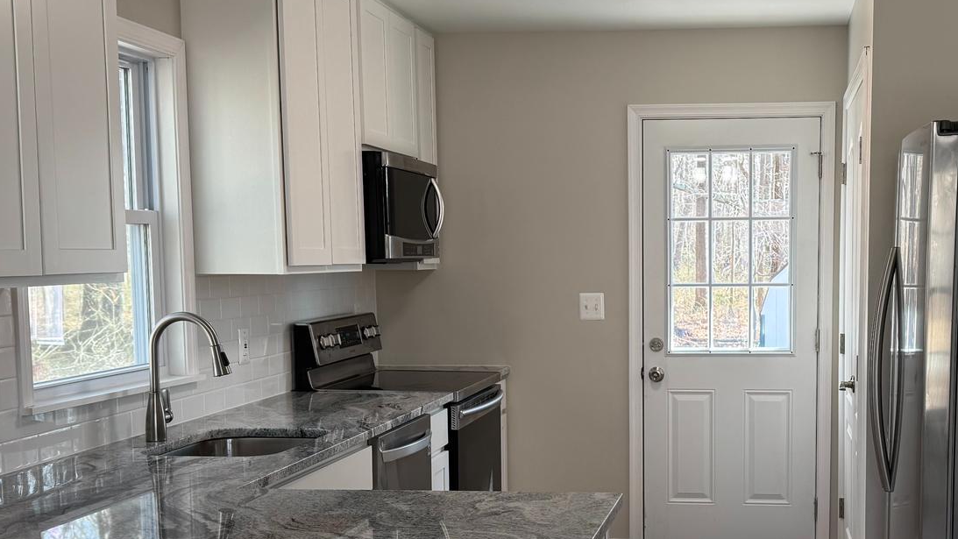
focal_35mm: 49
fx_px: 1245
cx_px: 642
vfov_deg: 24.3
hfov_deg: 41.5
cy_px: 381
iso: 100
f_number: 1.78
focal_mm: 6.76
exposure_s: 1/120
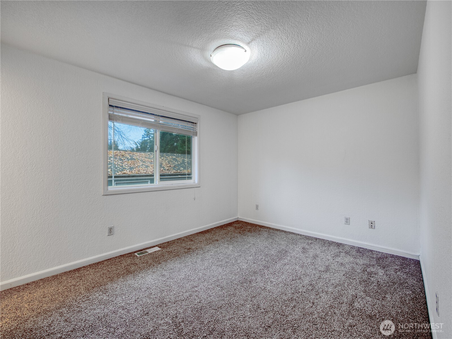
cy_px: 170
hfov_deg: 102.1
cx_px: 226
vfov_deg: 85.6
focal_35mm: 14
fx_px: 183
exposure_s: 1/4
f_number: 6.3
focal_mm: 7
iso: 200
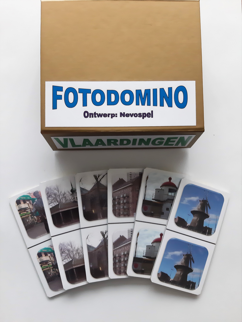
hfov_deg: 51.4
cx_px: 121
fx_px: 252
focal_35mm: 27
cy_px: 161
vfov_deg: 65.3
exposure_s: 1/60
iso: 400
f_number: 1.7
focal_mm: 3.93
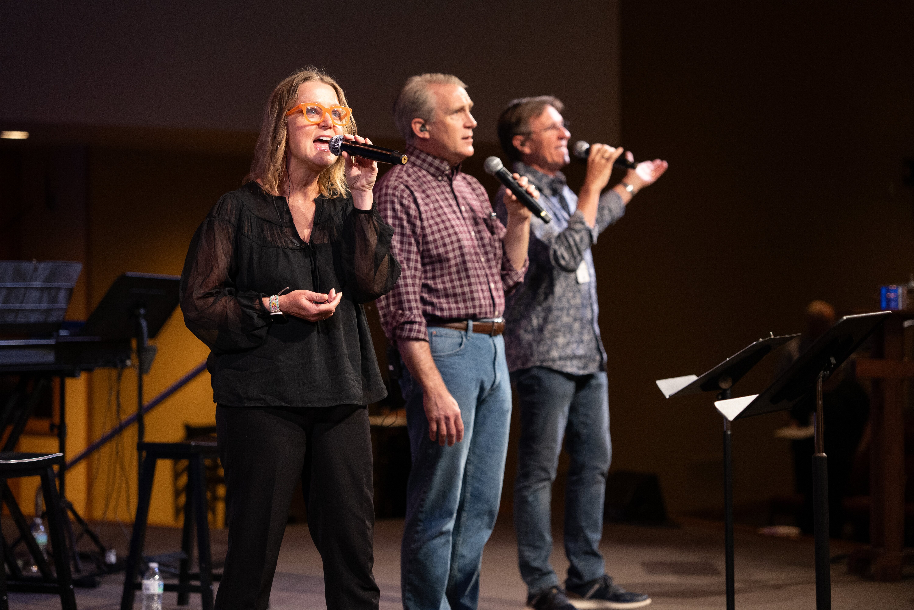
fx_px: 2666
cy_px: 305
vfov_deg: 13.0
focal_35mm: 105
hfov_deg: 19.5
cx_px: 457
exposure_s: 1/400
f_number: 2.8
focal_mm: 105
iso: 4000
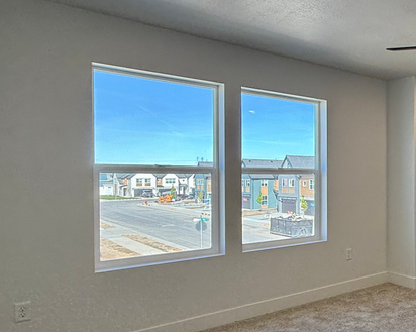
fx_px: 418
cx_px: 440
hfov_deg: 43.1
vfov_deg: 43.3
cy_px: 184
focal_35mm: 34
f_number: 2.2
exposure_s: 1/136
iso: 64
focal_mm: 2.22
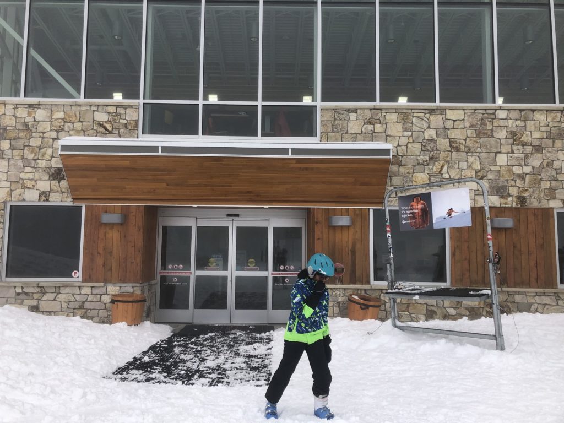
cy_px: 212
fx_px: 456
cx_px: 282
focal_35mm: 28
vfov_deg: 49.7
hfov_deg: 63.4
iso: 20
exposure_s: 1/1230
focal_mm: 3.99
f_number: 1.8
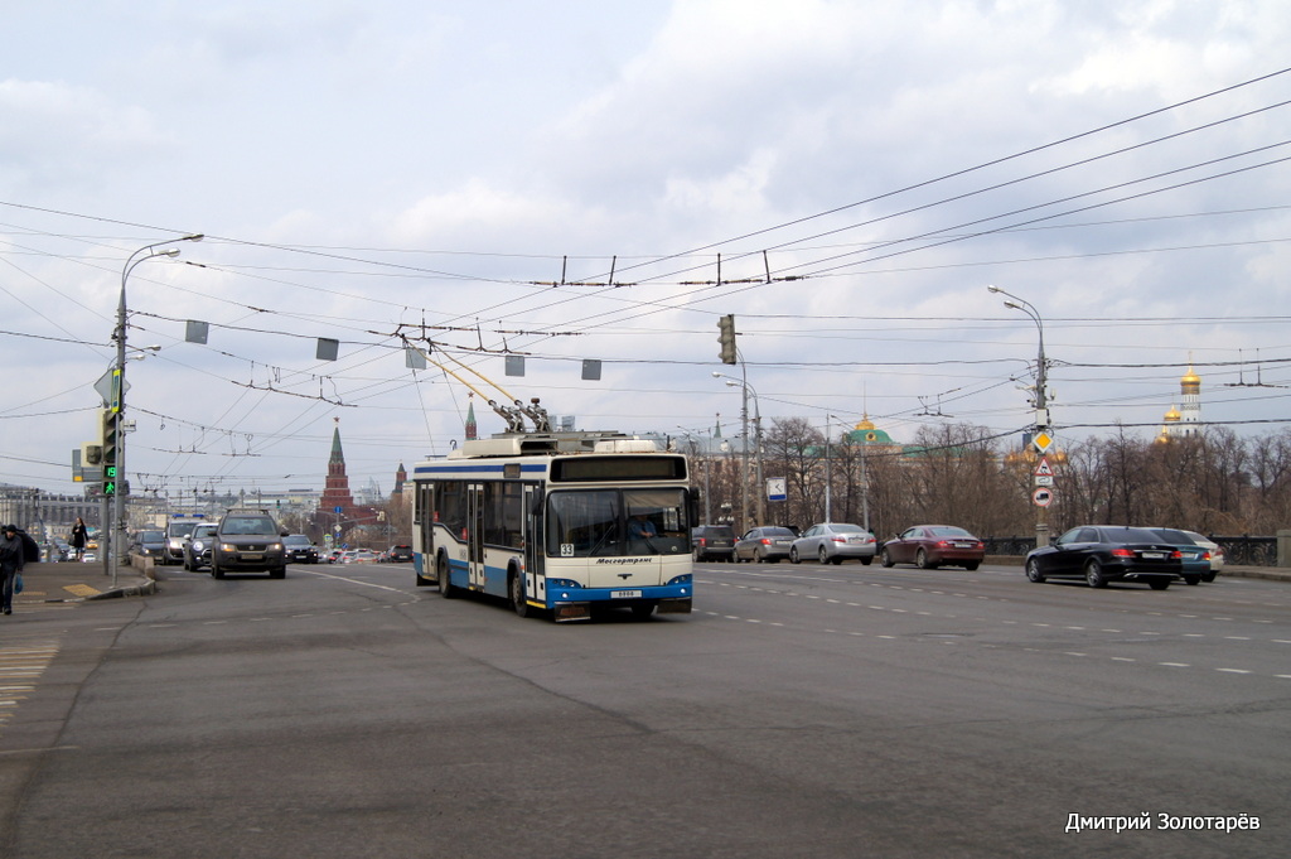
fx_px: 1881
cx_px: 646
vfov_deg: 25.7
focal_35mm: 52
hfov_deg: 37.9
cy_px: 430
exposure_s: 1/200
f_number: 7.1
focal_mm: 35
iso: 100
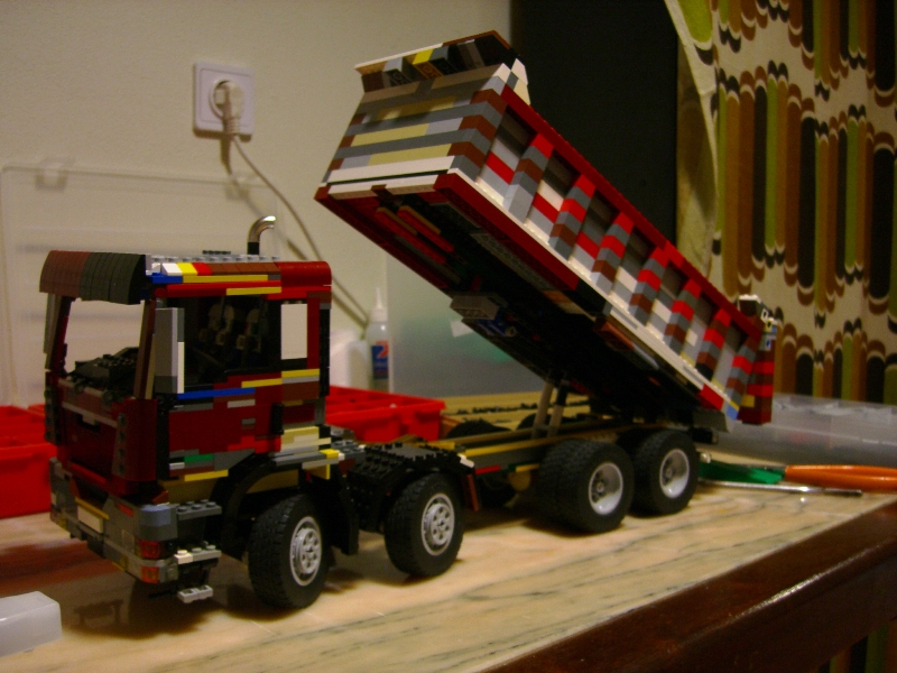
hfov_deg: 49.0
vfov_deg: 37.7
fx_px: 985
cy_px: 336
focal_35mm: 38
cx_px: 448
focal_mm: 7.9
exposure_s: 1/8
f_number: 2.8
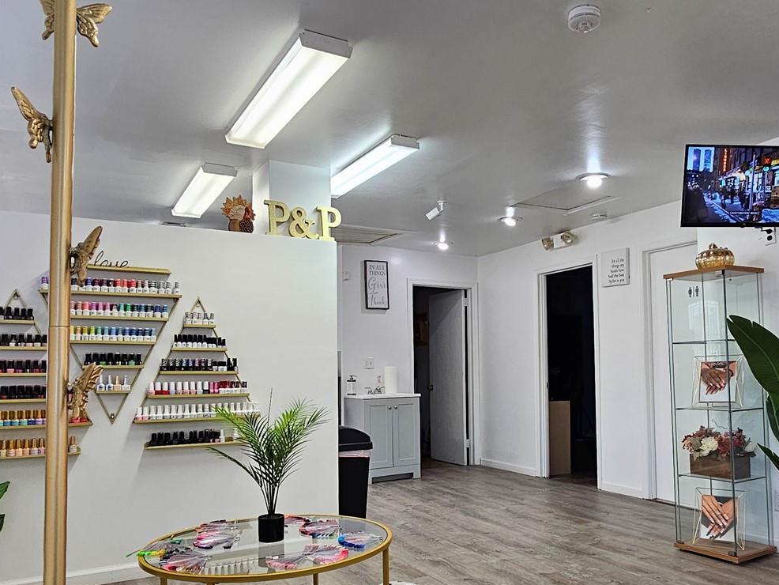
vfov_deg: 51.1
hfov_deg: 64.8
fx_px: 608
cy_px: 342
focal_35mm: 27
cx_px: 461
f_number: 2.2
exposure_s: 1/60
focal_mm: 2.2
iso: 100
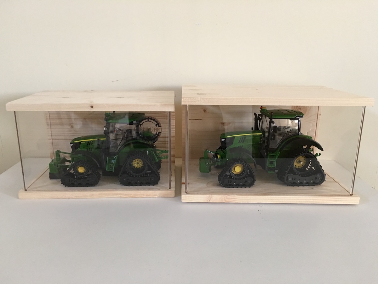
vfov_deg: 48.2
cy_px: 142
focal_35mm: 29
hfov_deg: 61.7
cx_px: 189
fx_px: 317
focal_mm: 4.15
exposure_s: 1/17
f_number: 2.2
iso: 125
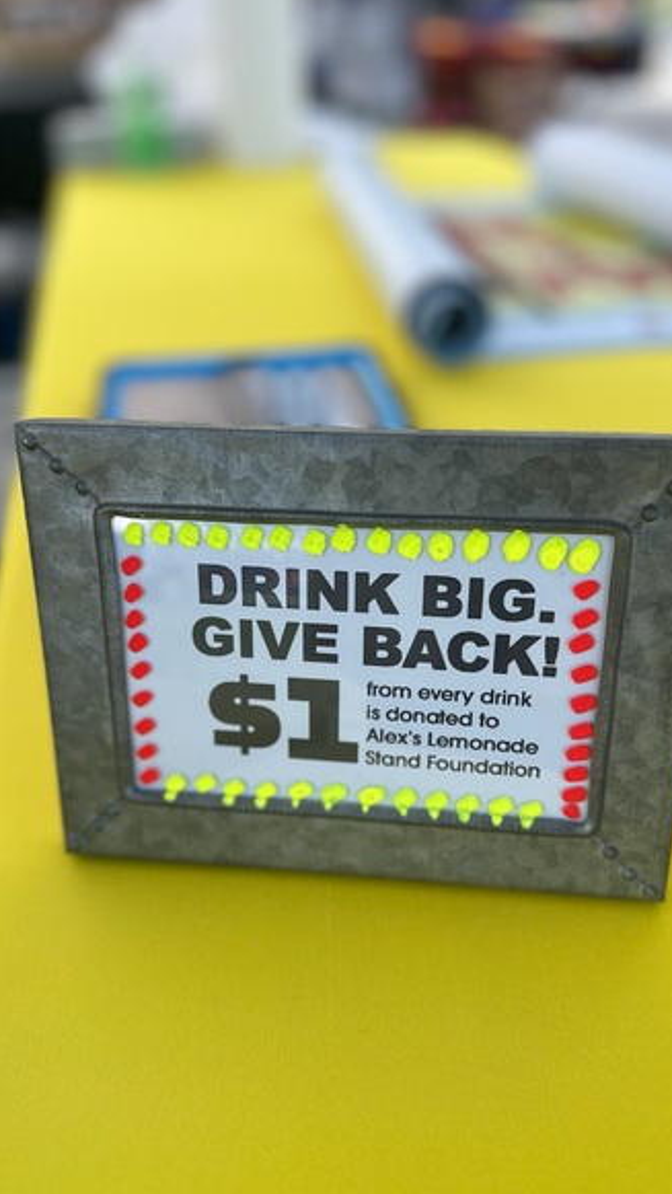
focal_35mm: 27
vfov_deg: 69.8
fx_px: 855
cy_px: 610
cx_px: 360
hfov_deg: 42.9
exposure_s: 1/1664
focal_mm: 6.86
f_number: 1.78
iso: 80
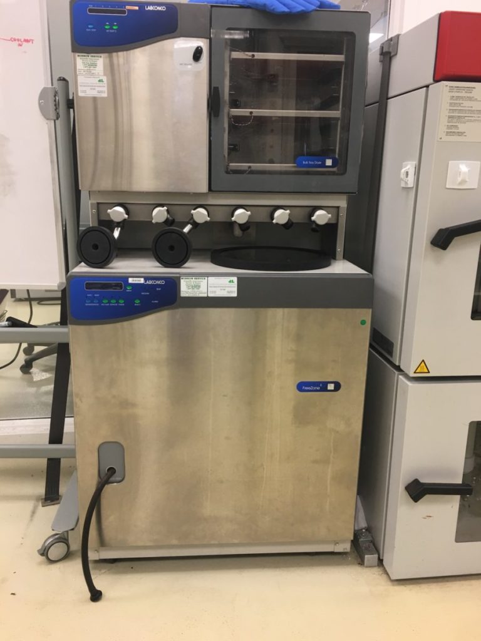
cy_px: 320
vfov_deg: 61.7
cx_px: 240
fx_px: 537
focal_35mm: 29
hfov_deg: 48.2
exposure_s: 1/15
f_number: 2.2
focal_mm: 4.15
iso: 32
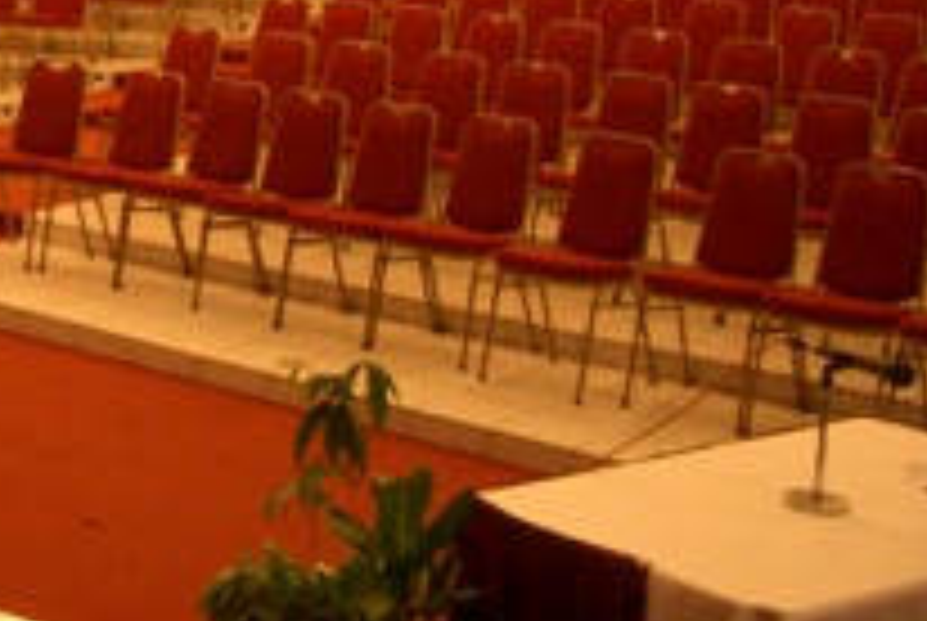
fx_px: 2037
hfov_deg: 24.1
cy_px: 81
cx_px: -72
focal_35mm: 79
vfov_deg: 17.1
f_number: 2.6
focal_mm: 5.8
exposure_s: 1/8
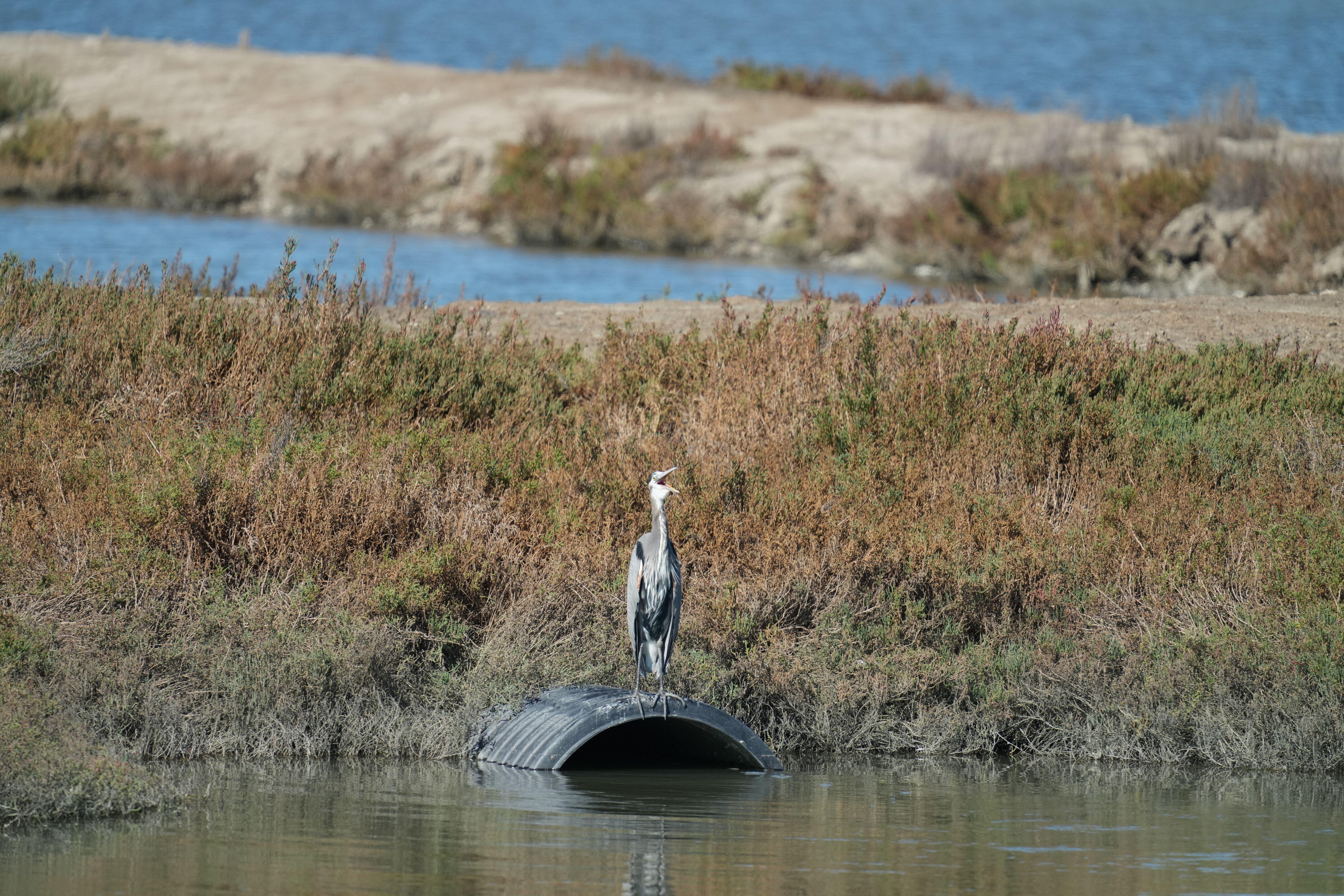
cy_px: 448
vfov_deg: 2.3
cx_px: 672
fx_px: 22398
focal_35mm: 600
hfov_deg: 3.4
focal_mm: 600
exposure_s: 1/2000
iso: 500
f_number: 5.6
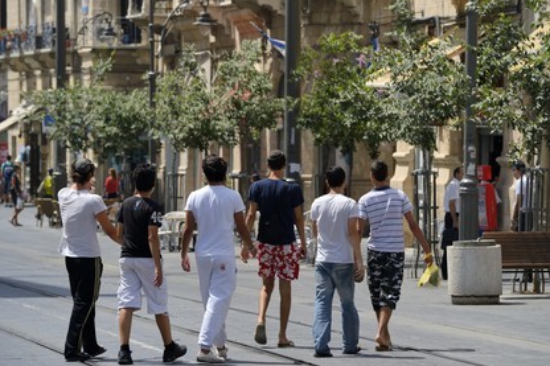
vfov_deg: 7.3
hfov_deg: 11.0
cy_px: 184
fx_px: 2856
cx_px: 275
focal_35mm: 187
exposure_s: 1/400
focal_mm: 185
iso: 100
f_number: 7.1
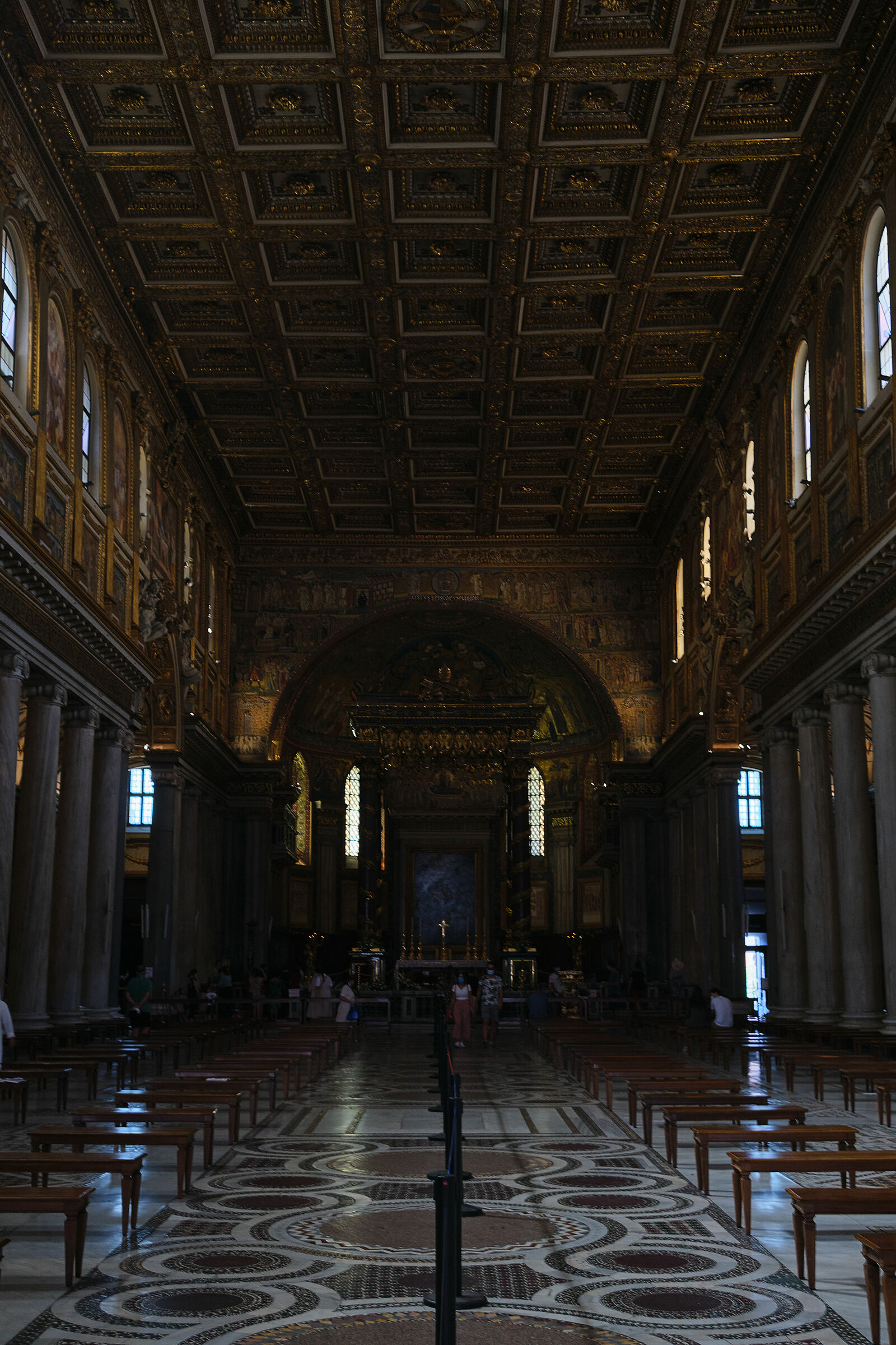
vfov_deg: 47.4
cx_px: 448
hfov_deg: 32.6
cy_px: 672
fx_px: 1531
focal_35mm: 41
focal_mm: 27
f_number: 5
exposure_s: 1/40
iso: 640
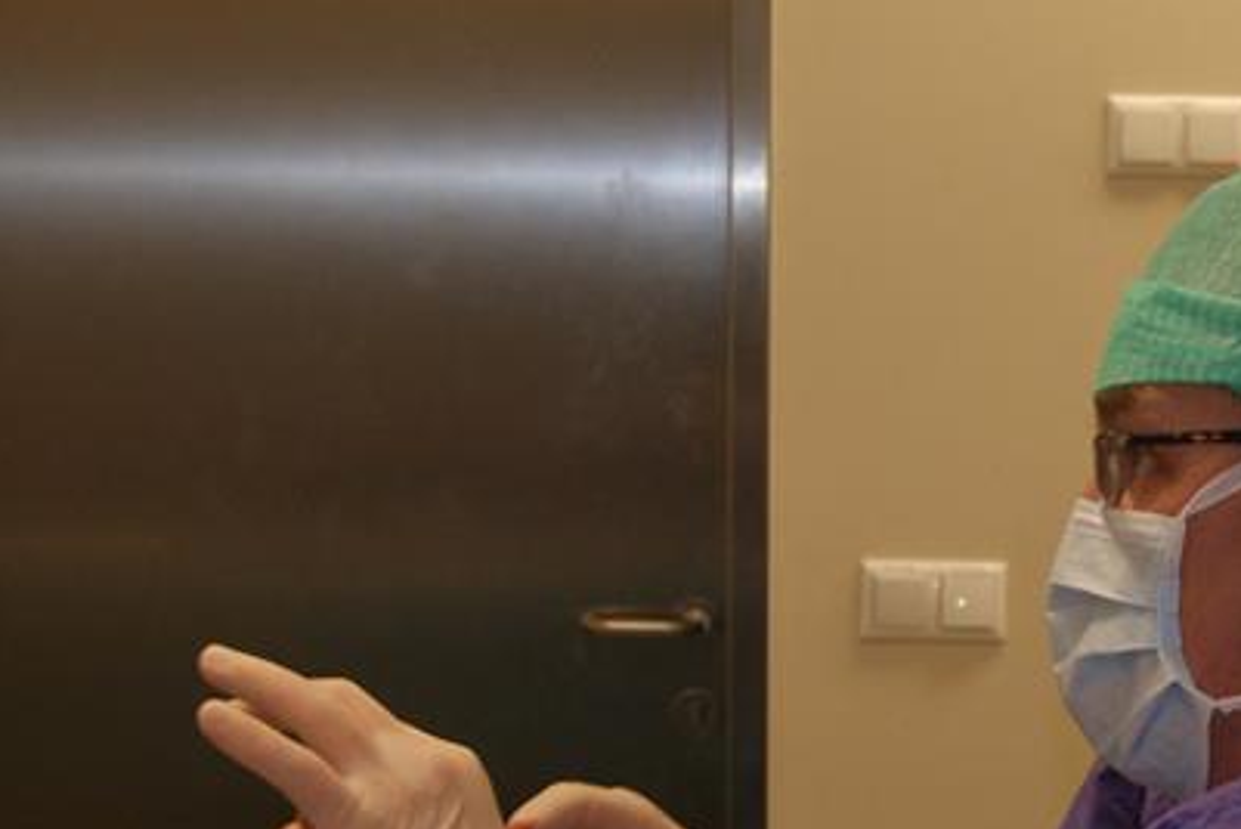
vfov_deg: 11.9
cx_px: 1331
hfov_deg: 17.2
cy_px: 558
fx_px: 3967
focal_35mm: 115
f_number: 4.5
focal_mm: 30
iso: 400
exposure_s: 1/80
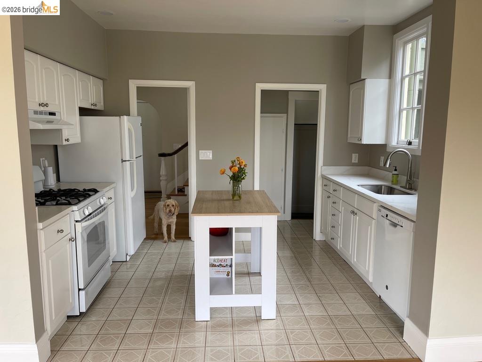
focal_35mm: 26
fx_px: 362
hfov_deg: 67.3
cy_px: 181
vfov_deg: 53.1
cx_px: 241
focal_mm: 5.1
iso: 32
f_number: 1.6
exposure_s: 1/121
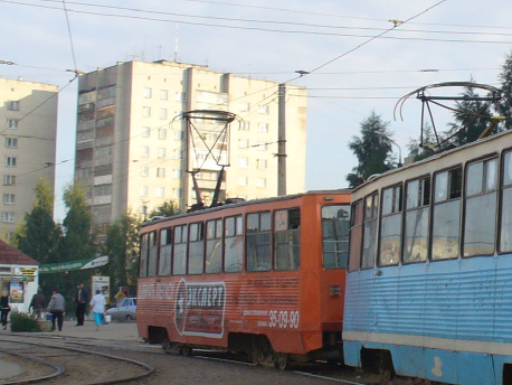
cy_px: 155
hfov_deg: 18.3
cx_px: 485
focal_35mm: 105
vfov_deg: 14.1
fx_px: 1554
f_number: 5.6
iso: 80
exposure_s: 1/125
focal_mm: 6.1
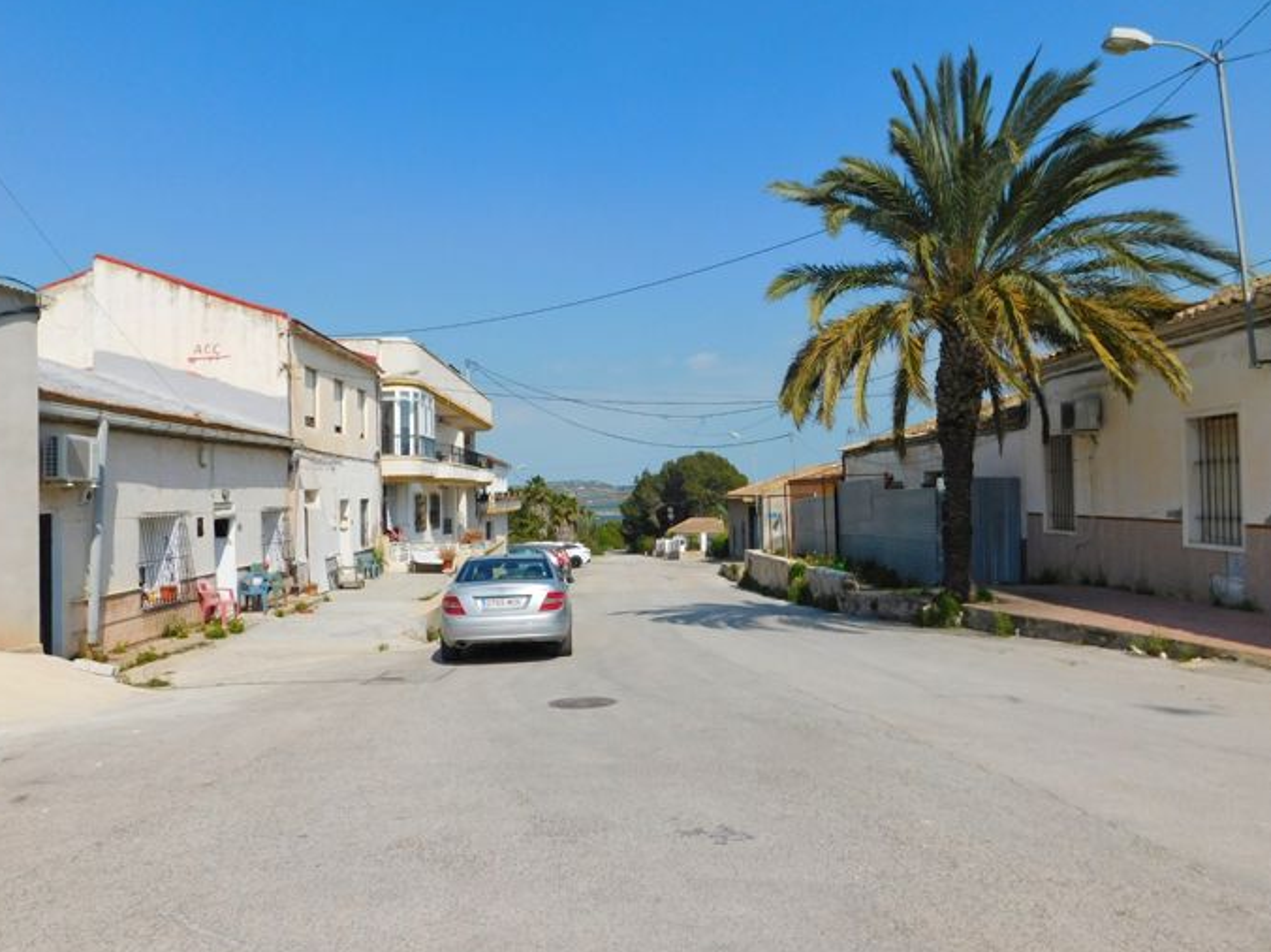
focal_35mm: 24
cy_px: 474
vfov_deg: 56.8
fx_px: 881
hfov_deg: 71.6
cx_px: 638
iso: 125
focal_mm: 4
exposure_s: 1/800
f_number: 6
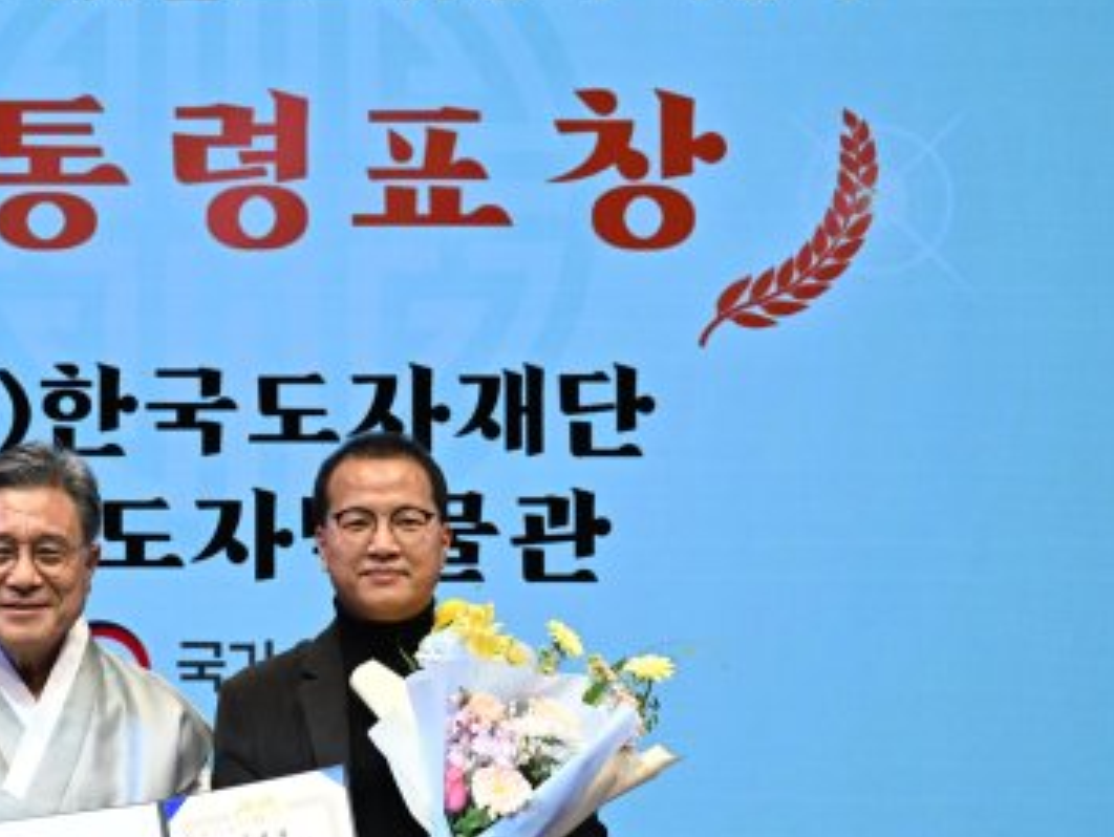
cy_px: 618
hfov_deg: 24.8
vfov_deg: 19.3
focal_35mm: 76
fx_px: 2447
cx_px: 91
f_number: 8
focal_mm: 35
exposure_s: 1/320
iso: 4000
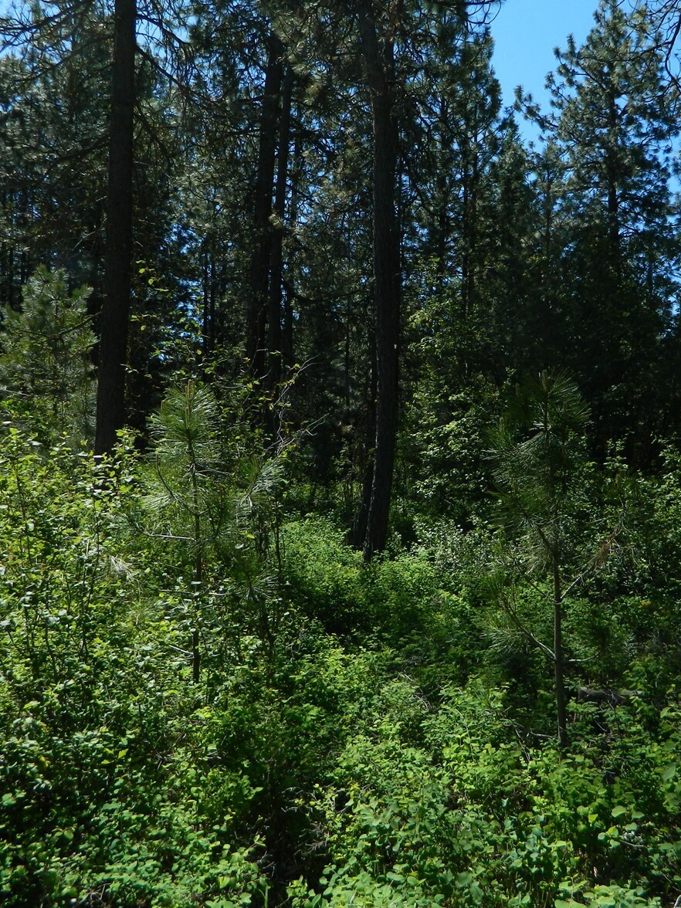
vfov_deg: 54.0
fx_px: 892
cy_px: 448
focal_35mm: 34
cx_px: 408
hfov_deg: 41.6
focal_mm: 4.5
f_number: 3.1
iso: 80
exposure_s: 1/1000
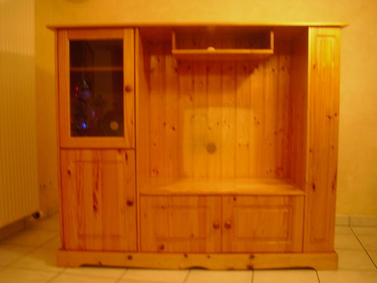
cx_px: 188
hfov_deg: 49.0
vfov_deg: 37.7
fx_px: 414
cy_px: 142
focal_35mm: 38
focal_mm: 6.2
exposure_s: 1/5
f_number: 2.8
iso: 200
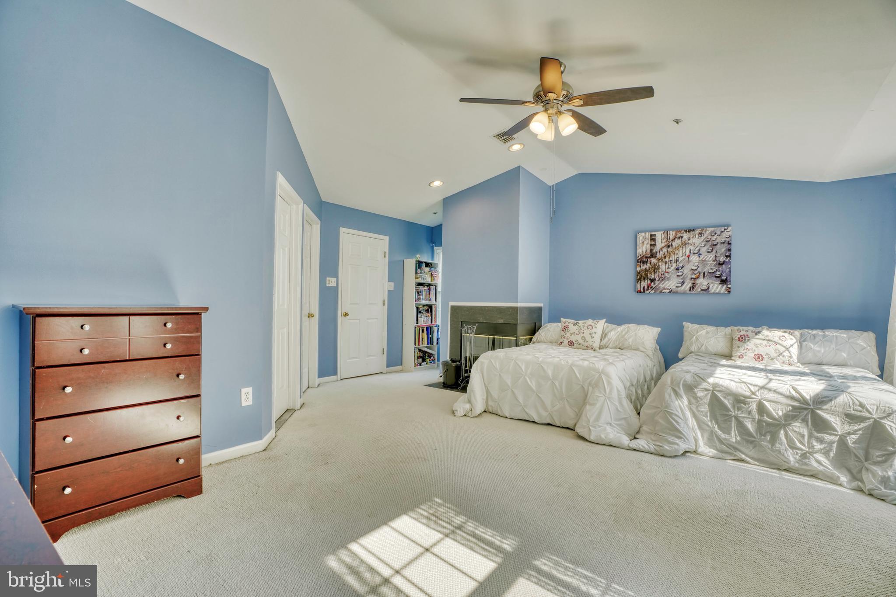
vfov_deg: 73.8
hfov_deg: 96.7
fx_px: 398
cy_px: 298
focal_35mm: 16
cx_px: 448
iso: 640
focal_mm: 16
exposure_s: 1/80
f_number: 7.1
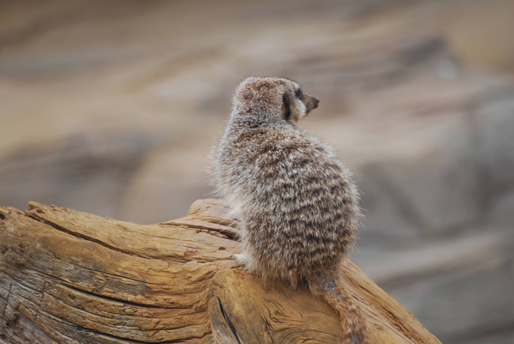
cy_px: 172
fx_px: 6433
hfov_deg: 4.6
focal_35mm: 450
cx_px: 257
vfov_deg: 3.1
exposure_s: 1/125
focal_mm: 300
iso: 200
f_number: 5.6
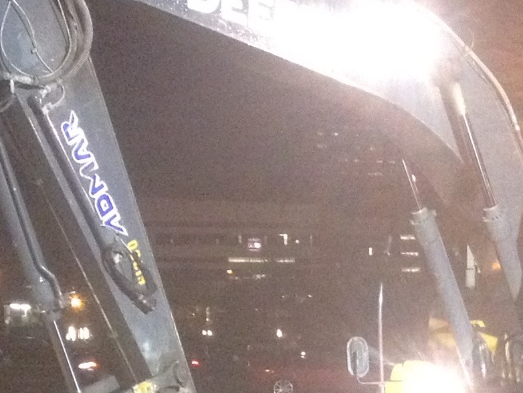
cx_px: 583
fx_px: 2207
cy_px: 571
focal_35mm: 146
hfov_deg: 13.2
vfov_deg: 9.9
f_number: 2.4
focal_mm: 4.28
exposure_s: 1/20
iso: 320
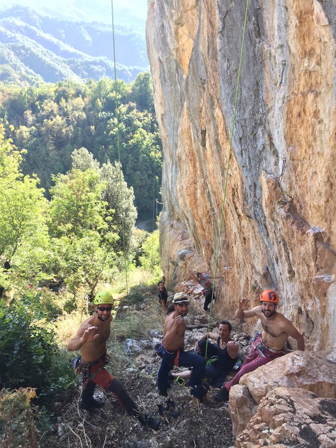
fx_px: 375
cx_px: 168
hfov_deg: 48.2
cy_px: 224
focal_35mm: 29
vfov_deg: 61.7
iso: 32
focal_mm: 4.15
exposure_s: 1/128
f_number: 2.2
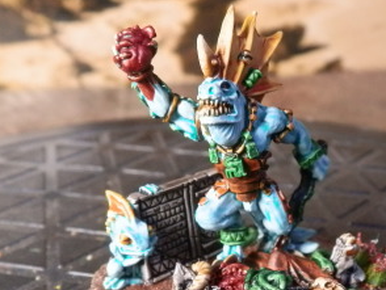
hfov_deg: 37.1
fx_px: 569
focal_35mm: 51
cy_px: 218
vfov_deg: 28.2
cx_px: 257
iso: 400
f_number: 3.1
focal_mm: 5
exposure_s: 1/160
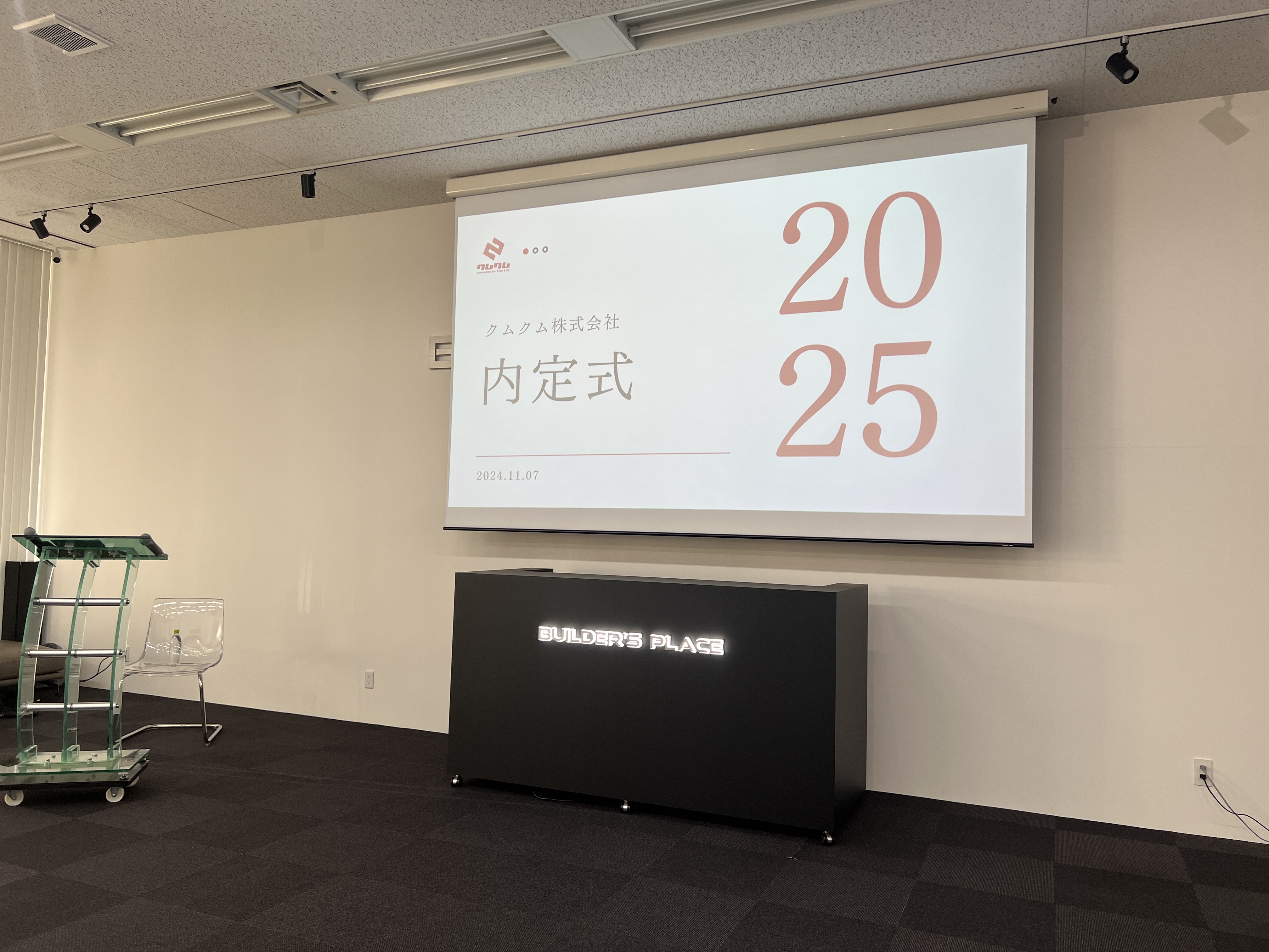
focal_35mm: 26
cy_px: 476
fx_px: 953
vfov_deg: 53.1
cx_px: 634
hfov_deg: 67.3
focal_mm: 5.7
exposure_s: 1/100
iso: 40
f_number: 1.5
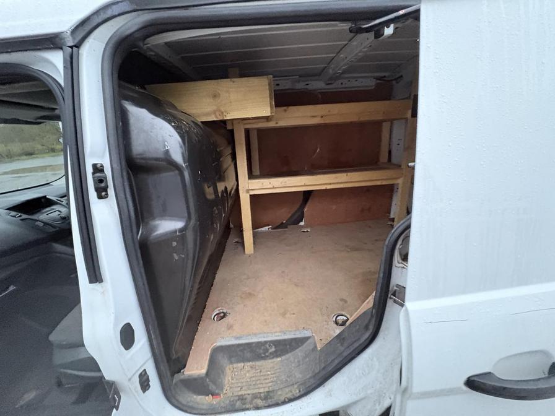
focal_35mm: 14
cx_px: 278
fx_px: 224
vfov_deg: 85.7
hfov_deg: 102.1
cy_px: 208
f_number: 2.2
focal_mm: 2.22
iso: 1250
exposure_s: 1/30
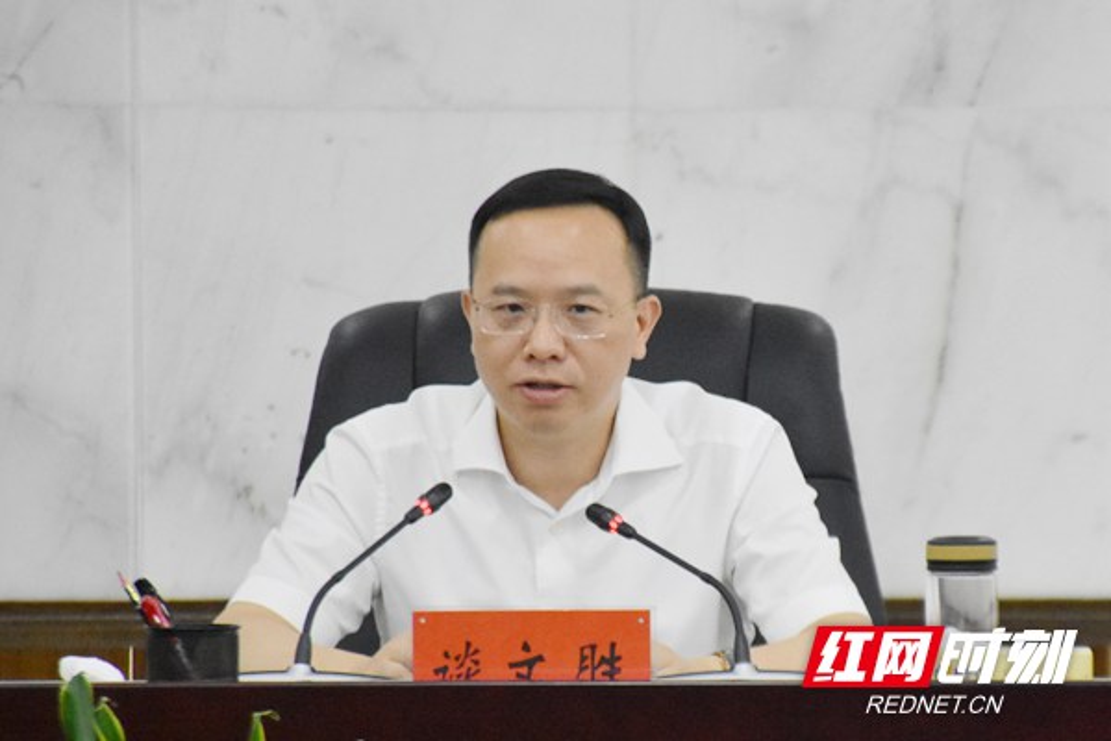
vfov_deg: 6.5
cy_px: 370
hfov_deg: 9.8
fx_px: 6480
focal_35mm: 210
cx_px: 556
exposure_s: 1/250
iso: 3600
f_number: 5.6
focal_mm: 140
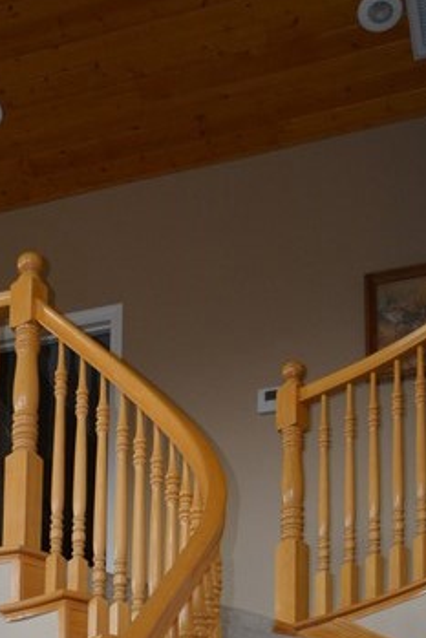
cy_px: 918
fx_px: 1489
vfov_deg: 21.0
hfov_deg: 15.8
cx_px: -40
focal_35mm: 84
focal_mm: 18
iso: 400
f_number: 3.5
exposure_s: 1/60
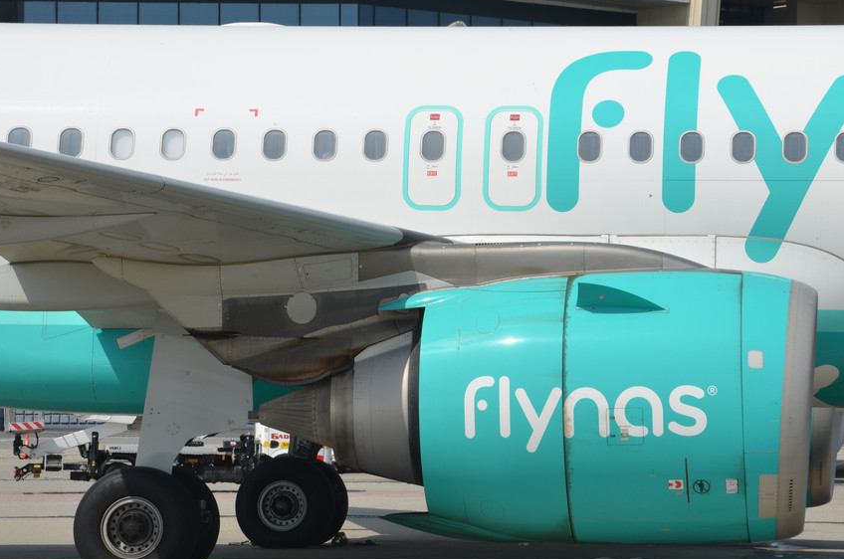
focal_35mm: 141
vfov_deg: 9.7
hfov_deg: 14.6
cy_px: 231
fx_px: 3299
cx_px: 554
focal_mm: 66
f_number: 10
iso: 160
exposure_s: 1/400
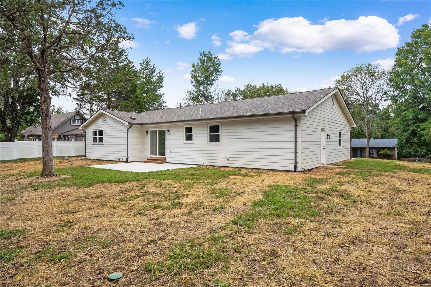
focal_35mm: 20
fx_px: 239
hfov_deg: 84.0
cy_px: 144
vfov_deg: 61.9
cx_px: 216
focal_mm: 10
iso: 400
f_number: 6.3
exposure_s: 1/640
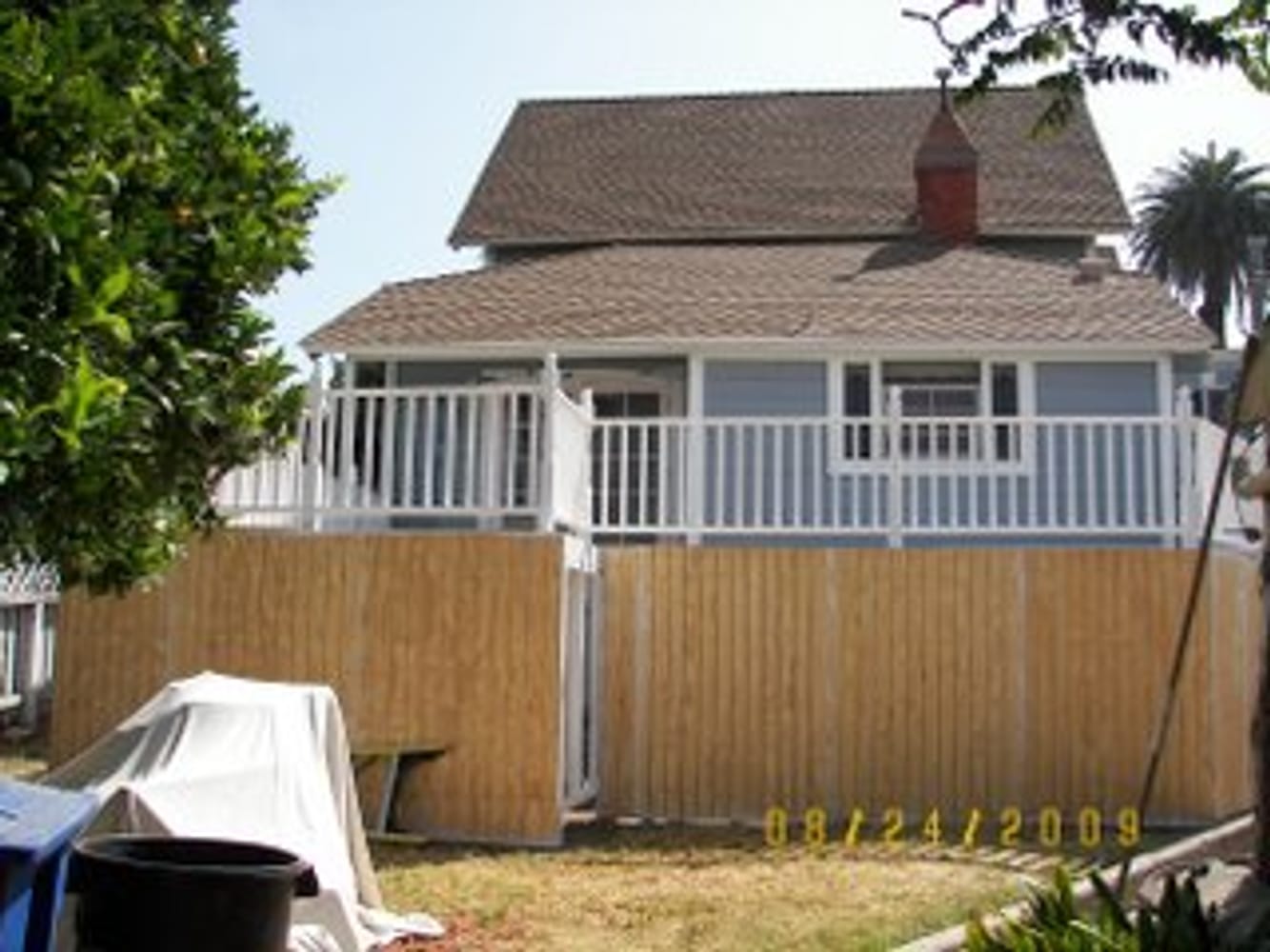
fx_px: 1321
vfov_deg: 39.7
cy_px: 476
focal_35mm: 36
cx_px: 635
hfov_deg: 51.4
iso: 50
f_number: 2.8
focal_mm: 6
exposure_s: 1/640
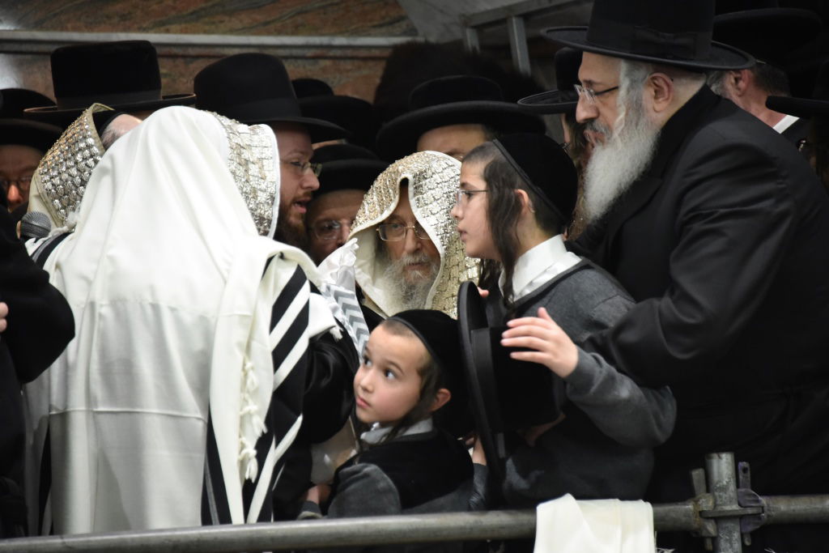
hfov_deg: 8.2
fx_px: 5757
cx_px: 414
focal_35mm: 250
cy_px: 276
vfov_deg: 5.5
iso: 5000
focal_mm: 250
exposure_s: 1/125
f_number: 5.6
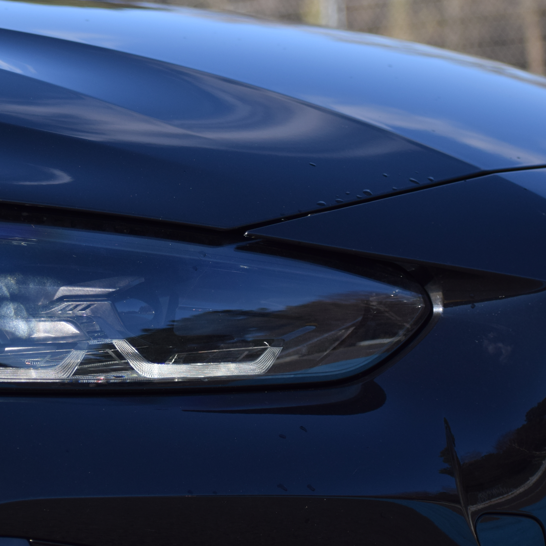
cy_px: 210
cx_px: 30
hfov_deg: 9.0
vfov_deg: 9.0
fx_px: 3462
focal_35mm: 194
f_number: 4.5
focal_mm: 70
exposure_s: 1/1000
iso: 220
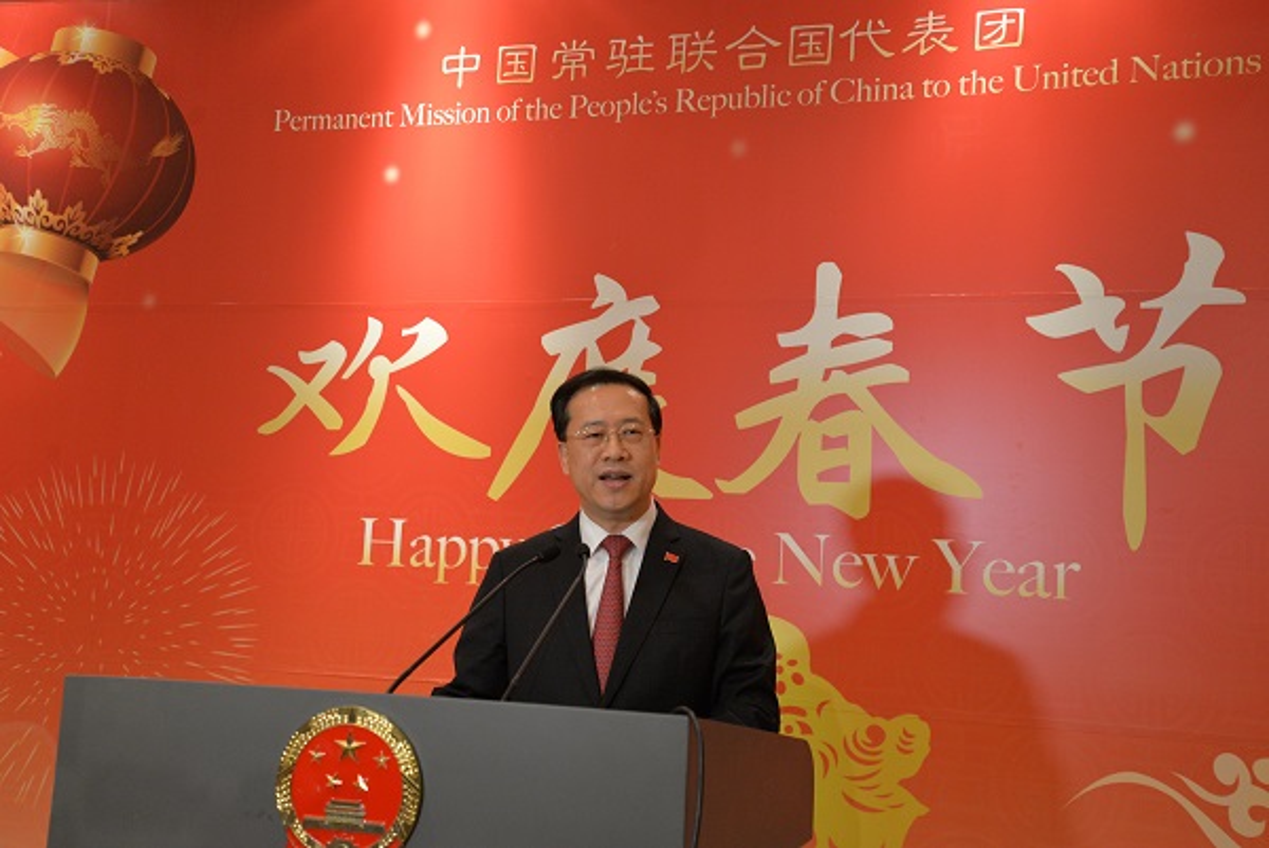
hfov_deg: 44.5
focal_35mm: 44
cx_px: 634
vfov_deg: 30.6
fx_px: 1552
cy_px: 424
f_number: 4.2
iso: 2000
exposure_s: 1/80
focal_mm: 44
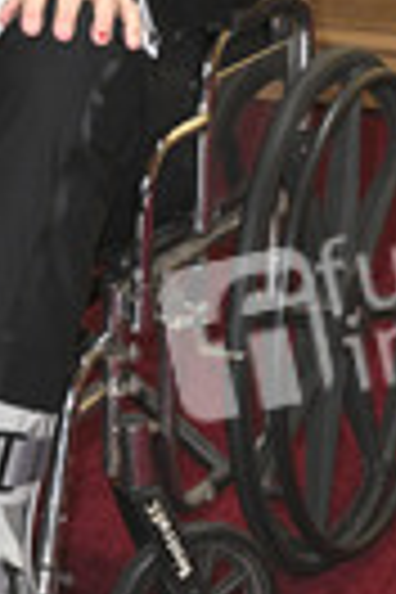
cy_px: 90
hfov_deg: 9.2
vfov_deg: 13.8
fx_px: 2442
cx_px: -18
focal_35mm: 148
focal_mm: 49
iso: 2500
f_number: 6.3
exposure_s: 1/320
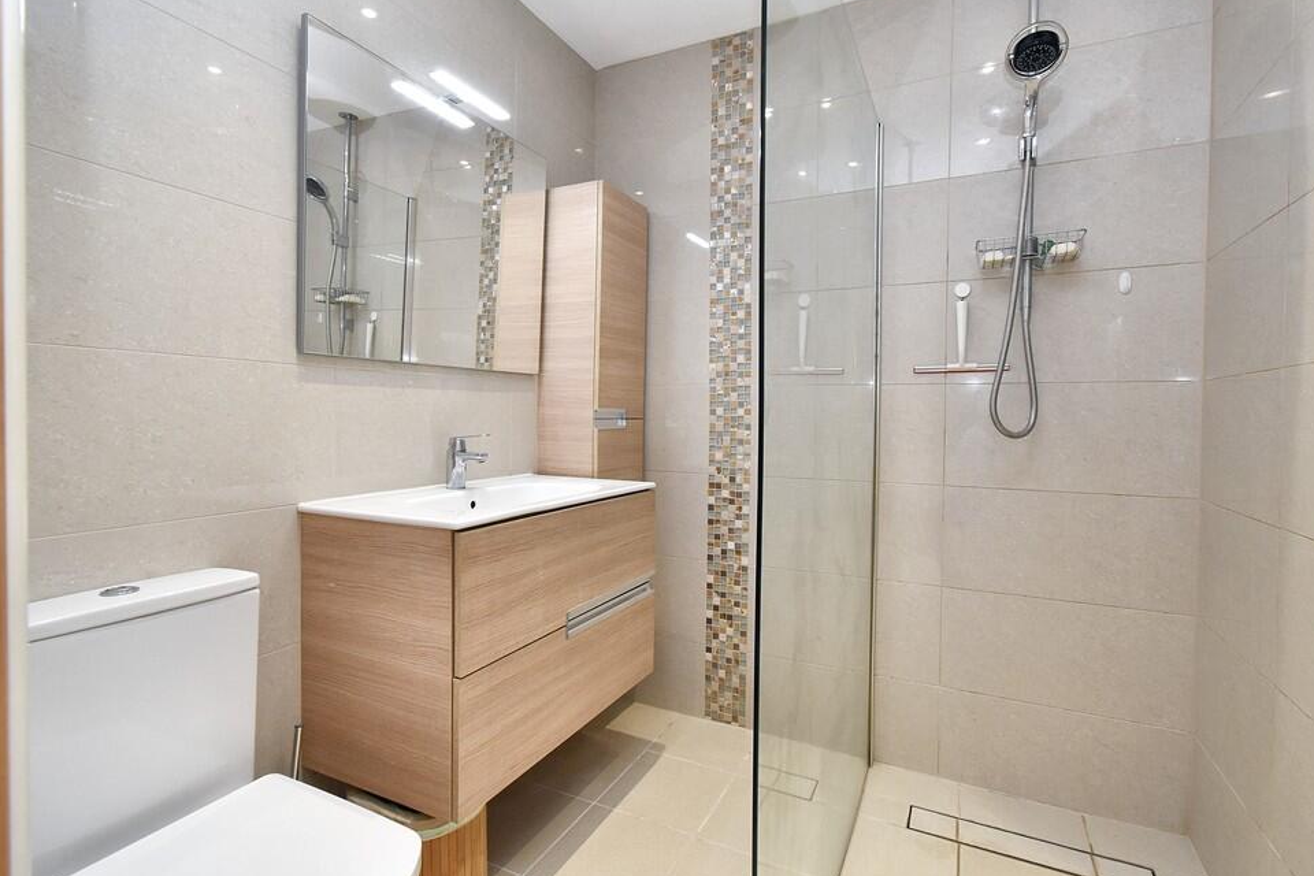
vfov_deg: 73.7
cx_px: 676
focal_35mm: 16
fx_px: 584
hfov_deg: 96.7
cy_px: 430
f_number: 7.1
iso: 800
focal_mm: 10
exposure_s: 1/60
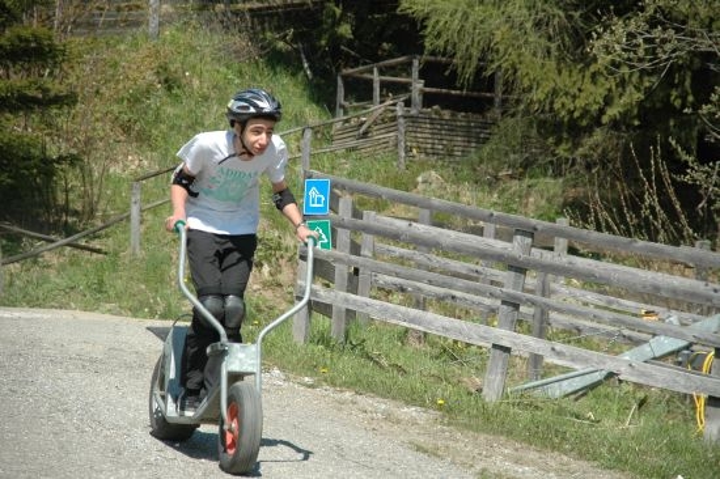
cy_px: 240
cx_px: 360
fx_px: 3298
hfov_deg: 12.5
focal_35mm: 165
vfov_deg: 8.3
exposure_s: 1/640
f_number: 6.3
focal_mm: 110
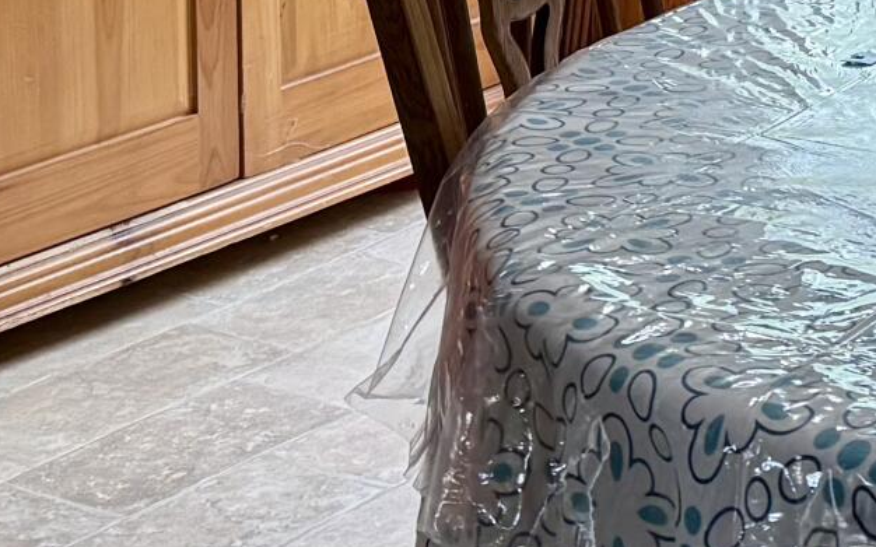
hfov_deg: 16.3
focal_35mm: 122
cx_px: 1076
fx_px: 2912
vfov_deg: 9.8
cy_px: -637
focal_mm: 6.76
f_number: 1.78
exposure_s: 1/121
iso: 160
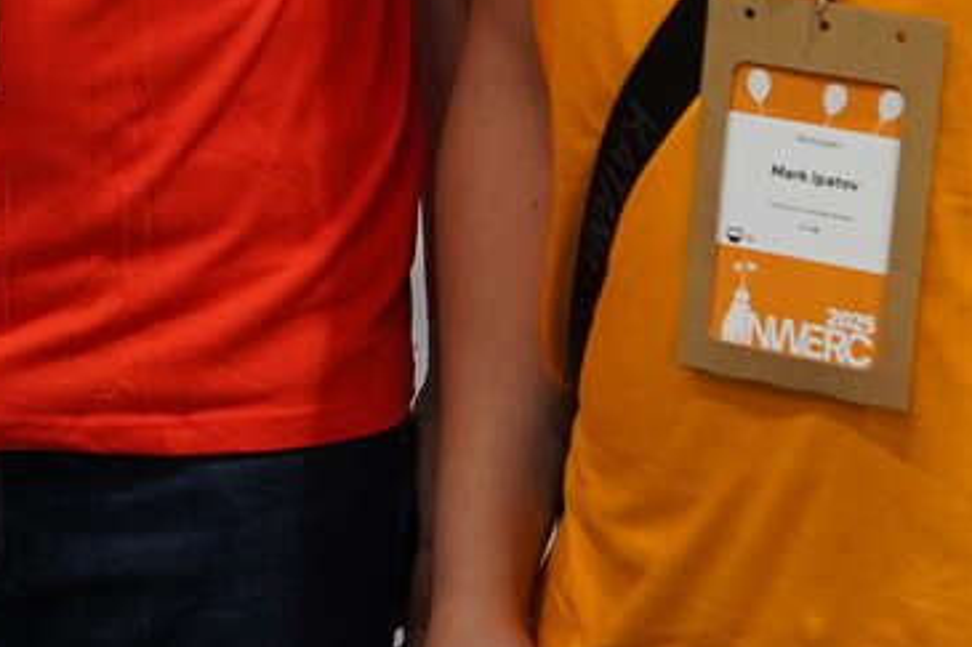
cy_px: -288
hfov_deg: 9.0
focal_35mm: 222
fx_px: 5991
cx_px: -522
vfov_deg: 6.1
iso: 640
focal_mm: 50
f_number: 2.8
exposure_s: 1/50
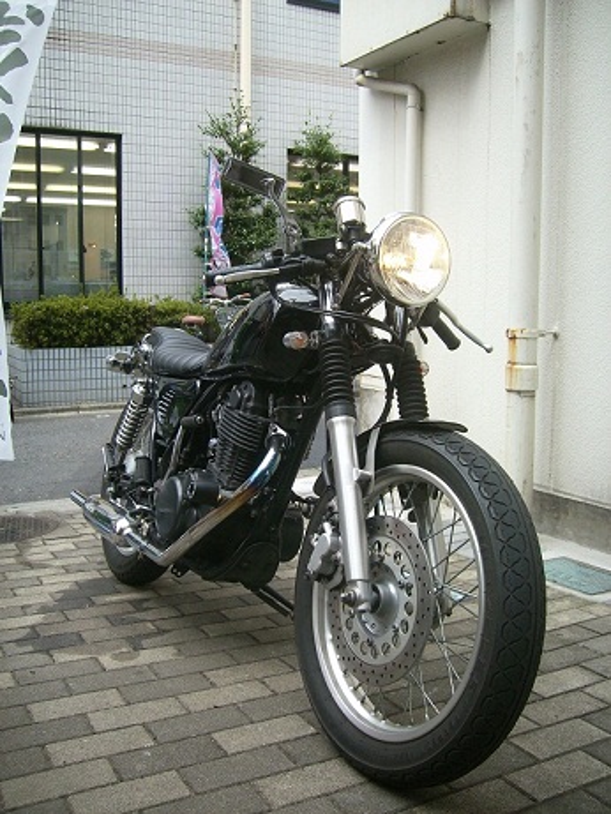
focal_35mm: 32
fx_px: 753
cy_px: 407
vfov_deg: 56.8
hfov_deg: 44.2
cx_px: 306
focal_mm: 5.99
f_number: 2.8
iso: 50
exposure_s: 1/176
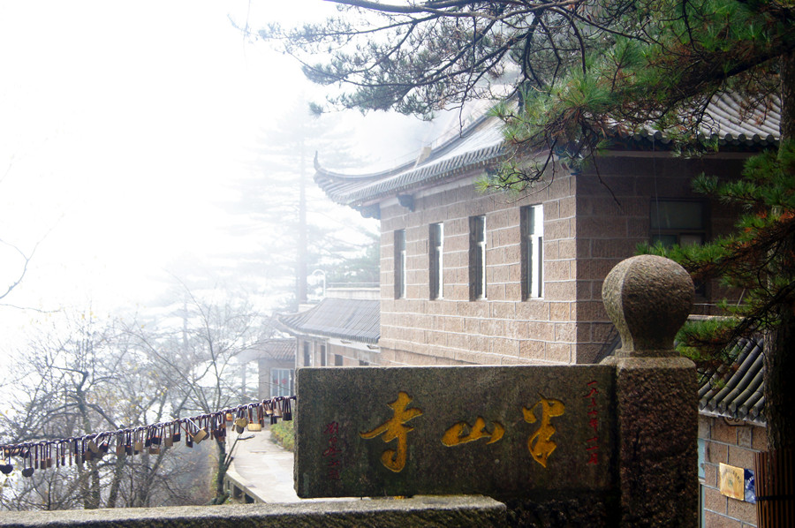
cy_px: 264
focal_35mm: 52
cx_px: 398
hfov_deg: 37.9
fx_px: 1158
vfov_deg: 25.7
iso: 320
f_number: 5
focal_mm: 35
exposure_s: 1/160
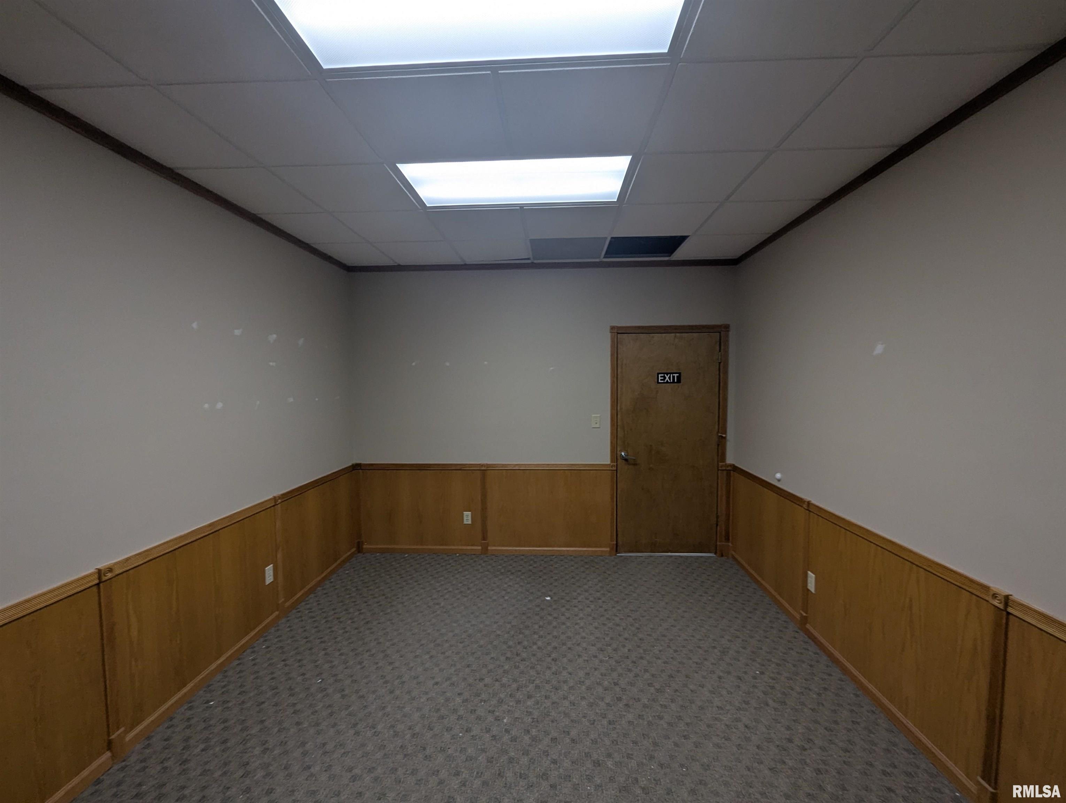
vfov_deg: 90.1
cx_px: 533
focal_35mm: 13
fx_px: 401
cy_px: 402
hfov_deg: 106.1
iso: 89
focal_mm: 1.95
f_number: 2.2
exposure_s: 1/120
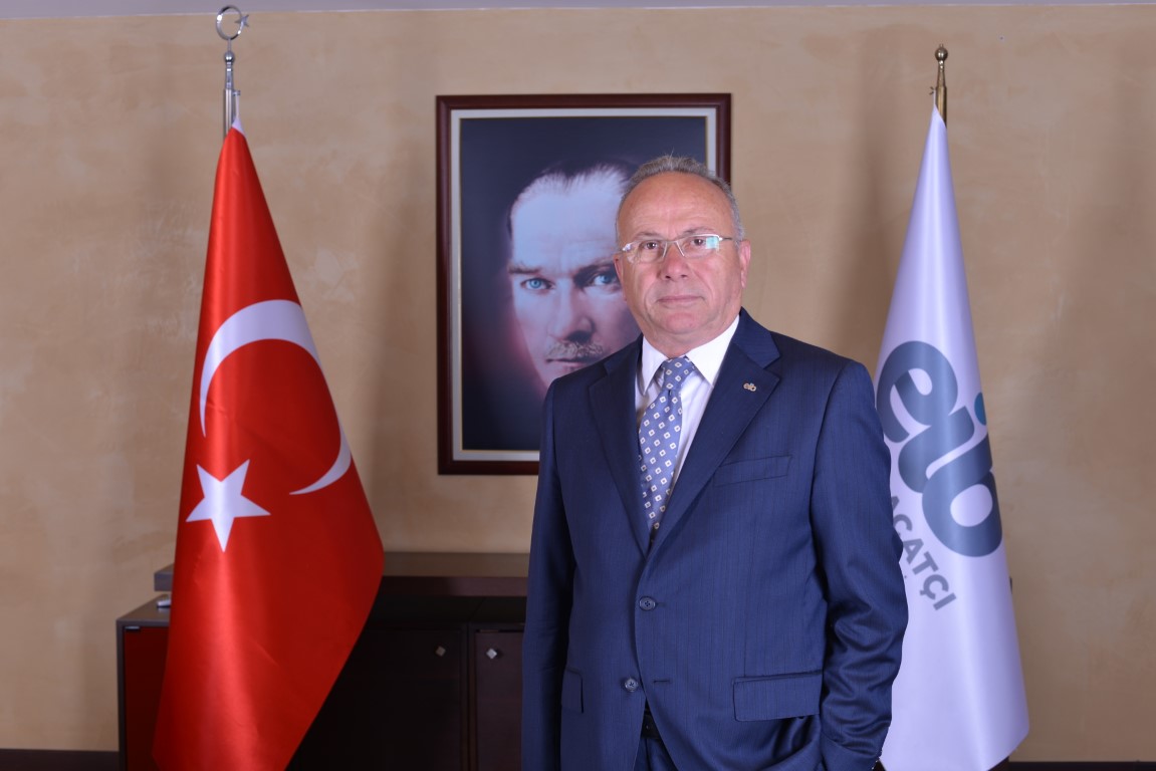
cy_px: 386
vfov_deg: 27.0
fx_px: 1606
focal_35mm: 50
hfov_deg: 39.6
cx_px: 578
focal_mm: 50
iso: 100
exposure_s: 1/160
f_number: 6.3
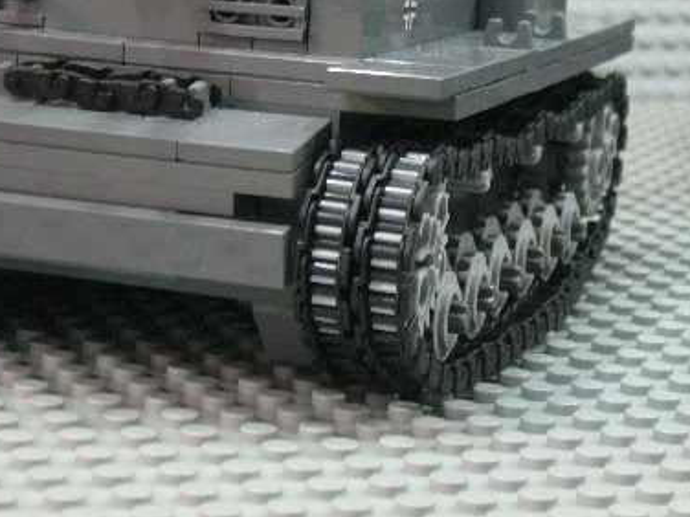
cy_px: 81
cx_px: 297
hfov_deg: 16.5
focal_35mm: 119
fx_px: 2372
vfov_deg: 12.4
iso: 200
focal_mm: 11.5
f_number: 4
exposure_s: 1/8
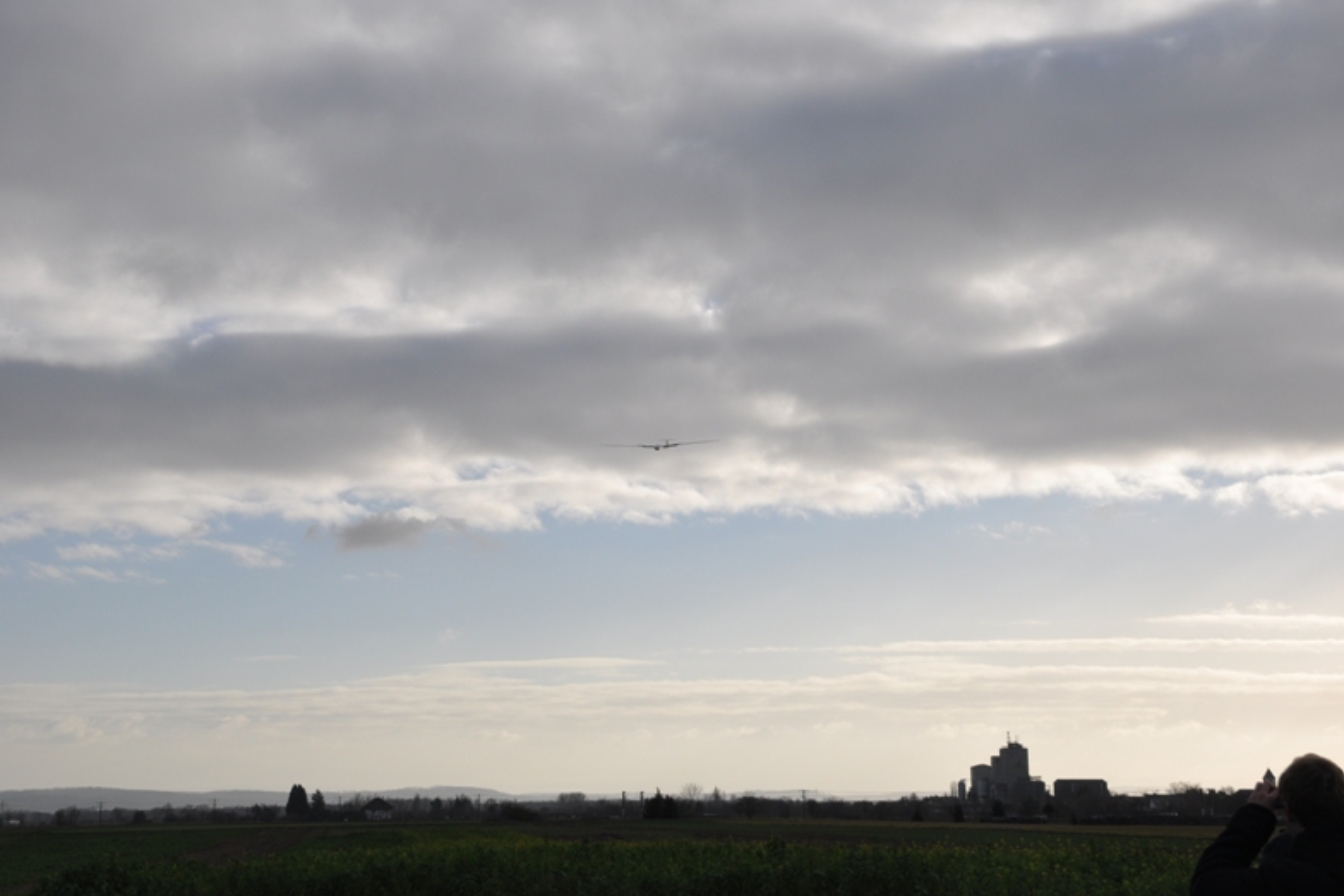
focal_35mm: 54
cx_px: 660
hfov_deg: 37.2
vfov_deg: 25.3
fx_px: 1998
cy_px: 450
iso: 400
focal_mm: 35
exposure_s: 1/2000
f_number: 8
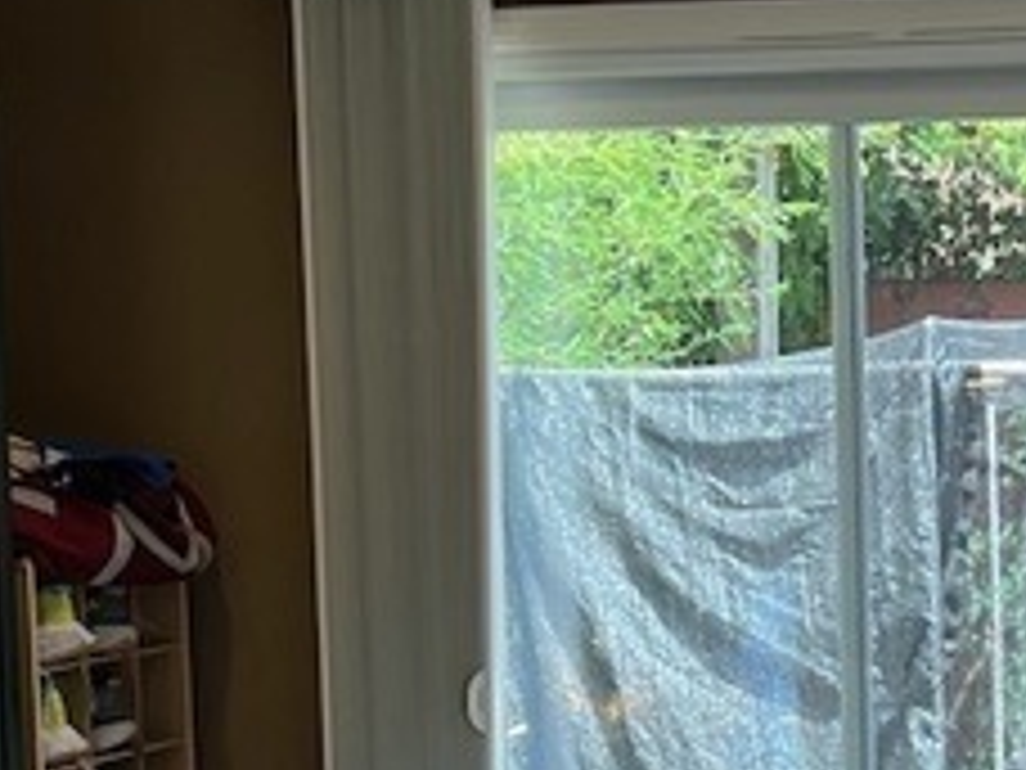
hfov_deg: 16.4
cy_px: 725
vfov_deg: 12.5
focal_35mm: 117
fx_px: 3468
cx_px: 1071
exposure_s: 1/126
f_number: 1.5
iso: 32
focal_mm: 5.7
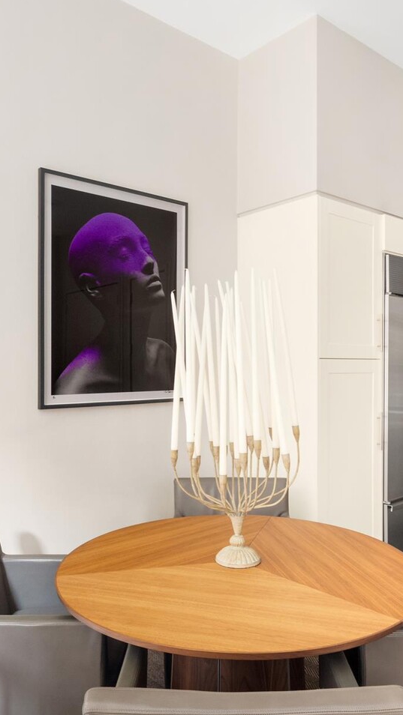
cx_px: 212
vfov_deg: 67.9
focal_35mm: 28
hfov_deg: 41.5
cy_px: 370
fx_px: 532
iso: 640
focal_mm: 17
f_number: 16
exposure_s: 3.2
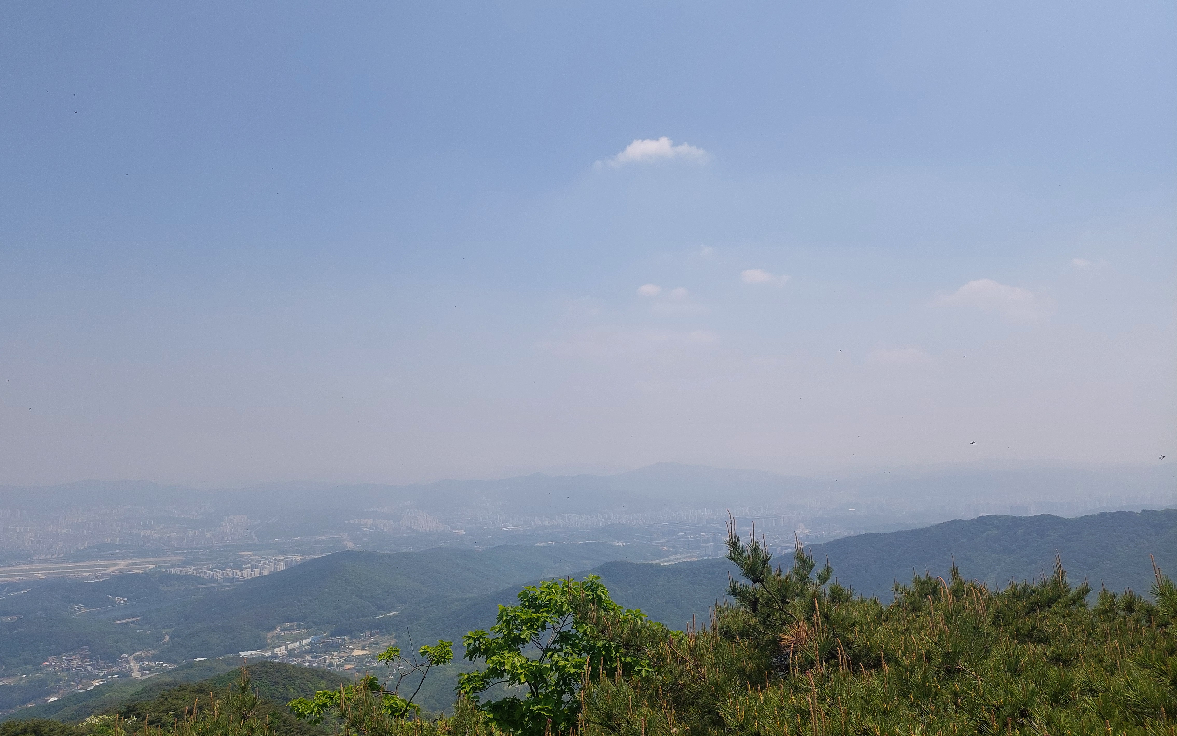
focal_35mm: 27
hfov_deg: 68.4
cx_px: 579
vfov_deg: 46.0
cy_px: 342
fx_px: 866
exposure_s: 1/2764
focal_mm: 5.23
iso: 40
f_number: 1.8
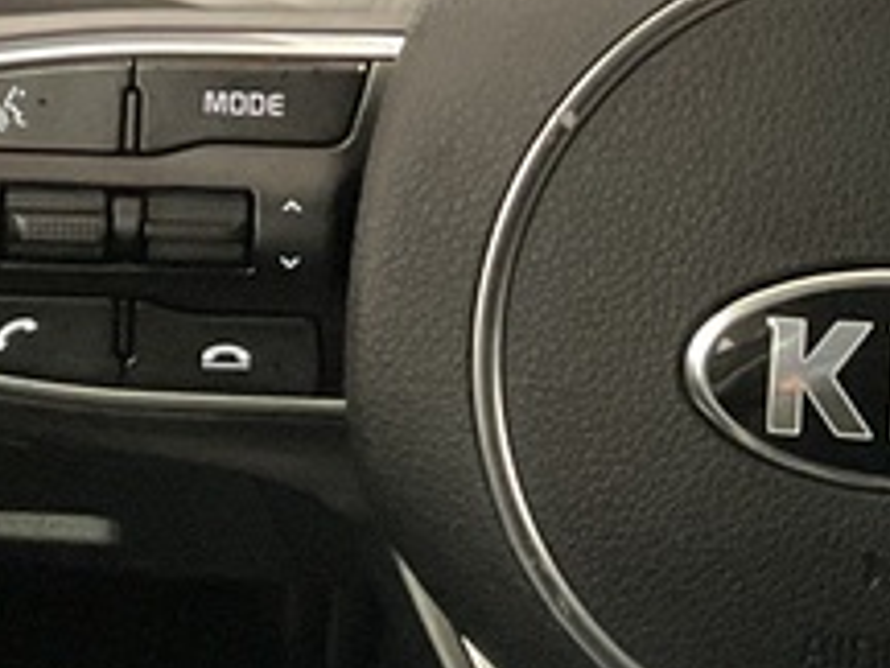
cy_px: 165
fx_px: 3317
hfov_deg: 15.0
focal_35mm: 129
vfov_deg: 11.5
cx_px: 865
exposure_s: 1/25
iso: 500
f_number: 1.8
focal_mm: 3
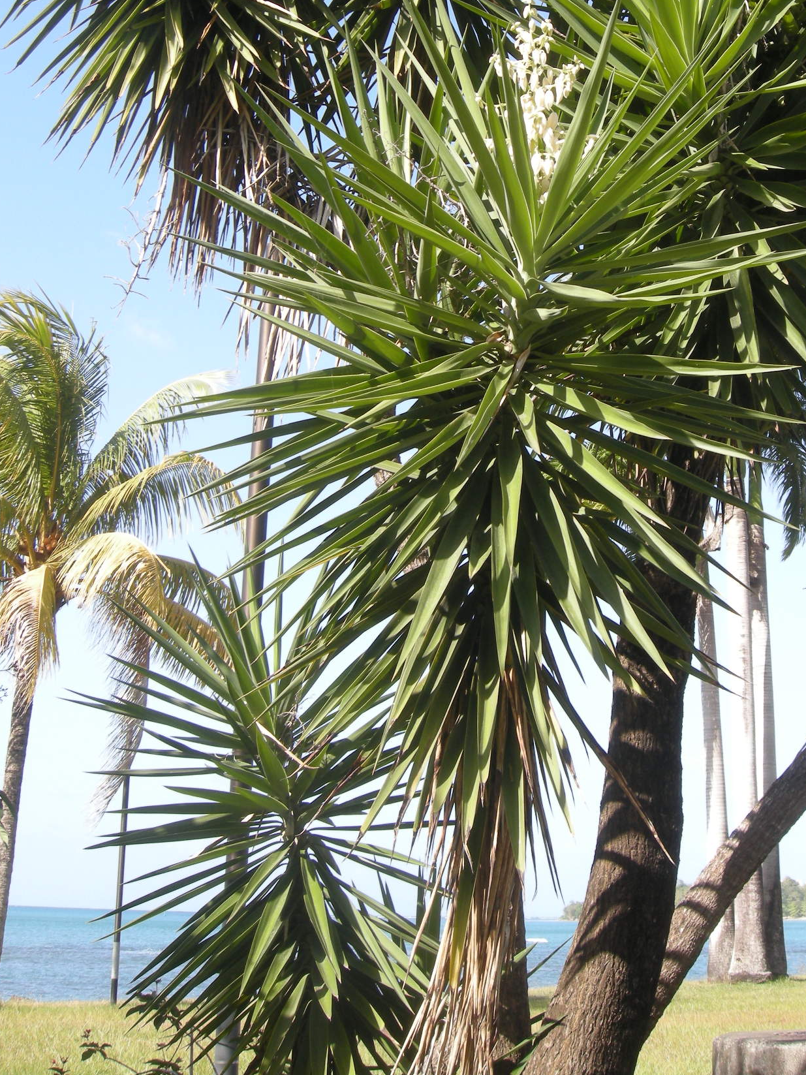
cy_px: 294
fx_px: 1584
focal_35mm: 51
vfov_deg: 36.8
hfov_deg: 28.4
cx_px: 515
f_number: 4.8
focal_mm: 7.5
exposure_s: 1/125
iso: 64
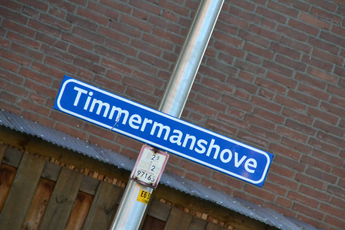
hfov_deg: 6.9
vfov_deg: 4.6
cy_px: 115
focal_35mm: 300
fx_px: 2875
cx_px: 172
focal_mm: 200
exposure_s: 1/320
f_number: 6.3
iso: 1600
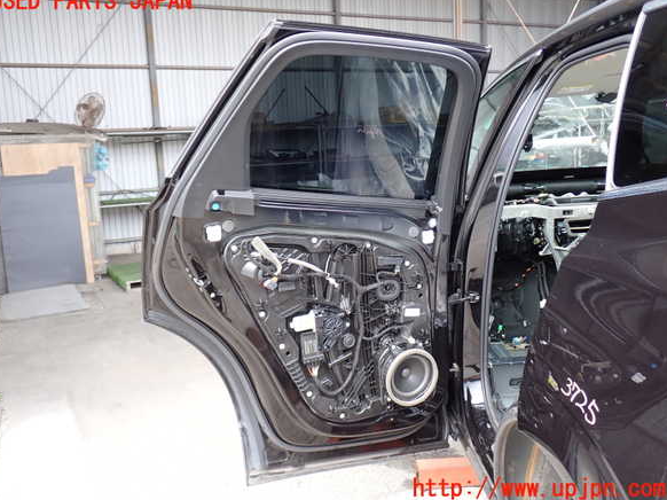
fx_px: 636
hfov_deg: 55.4
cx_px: 328
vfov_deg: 42.9
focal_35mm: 33
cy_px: 245
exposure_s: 1/60
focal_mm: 5.79
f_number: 2.4
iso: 160
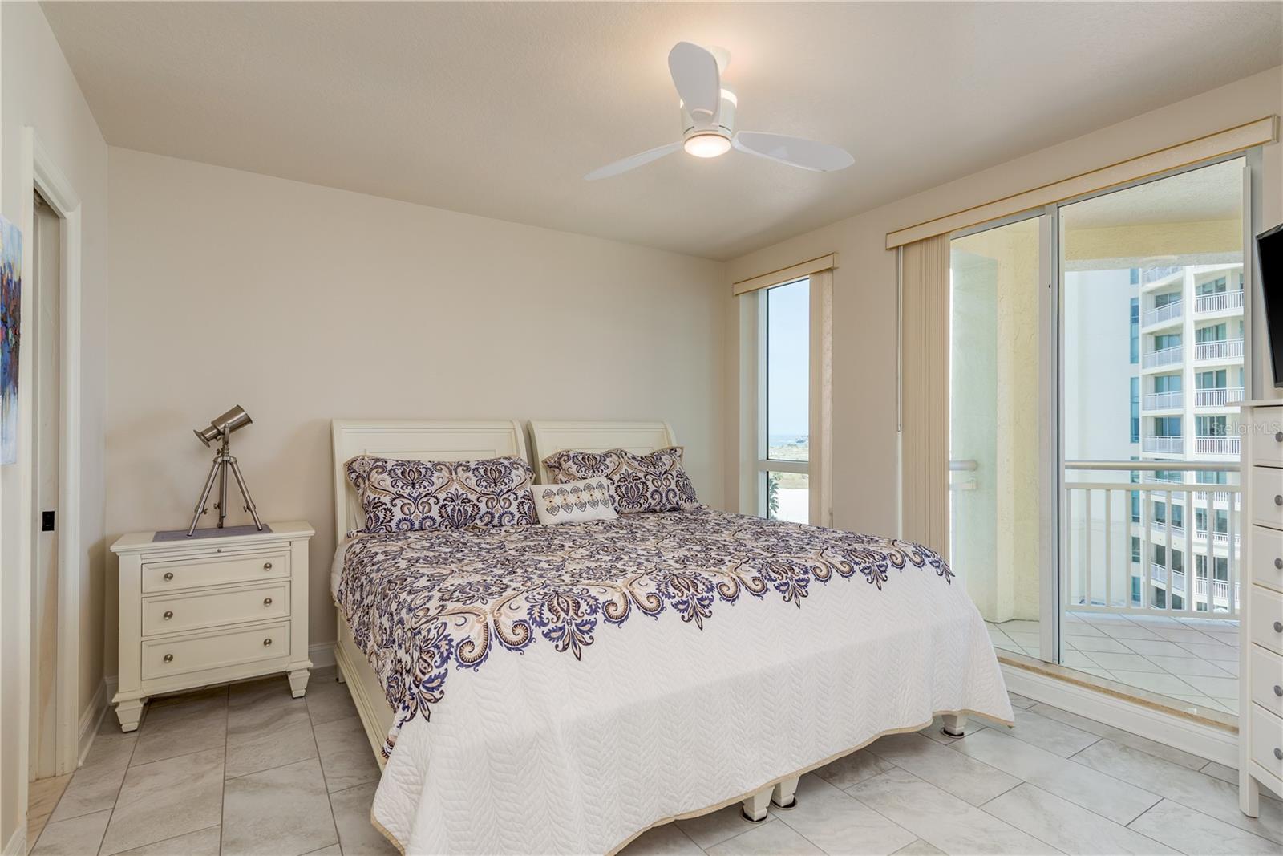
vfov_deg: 67.4
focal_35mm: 18
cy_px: 428
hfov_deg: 90.0
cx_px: 642
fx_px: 642
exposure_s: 1/200
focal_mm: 18
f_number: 8
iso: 160
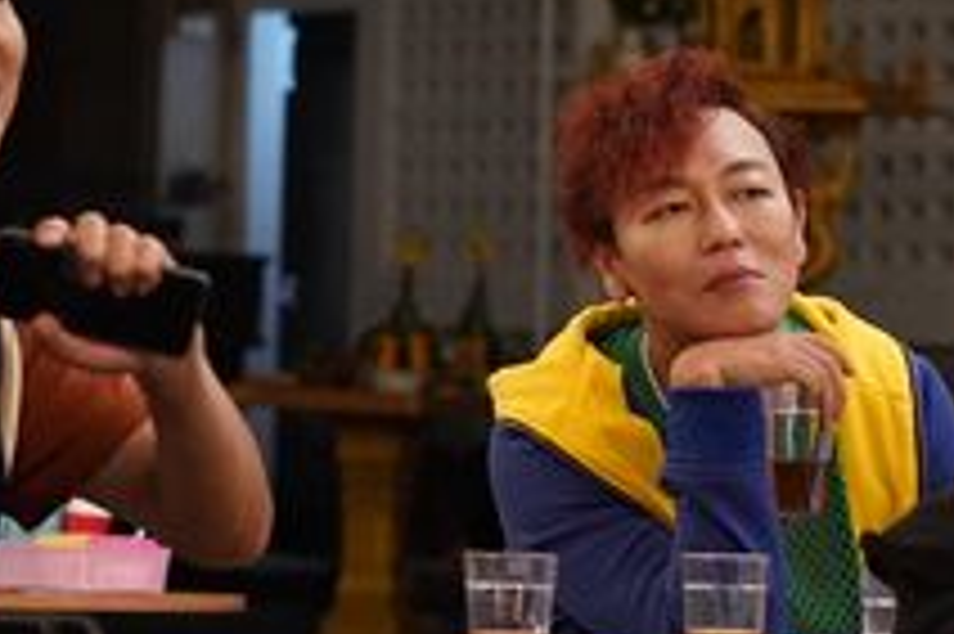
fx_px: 6143
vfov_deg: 5.9
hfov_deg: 8.9
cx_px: 720
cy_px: 297
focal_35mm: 232
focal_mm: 55
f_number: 2.8
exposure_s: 1/160
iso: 4000
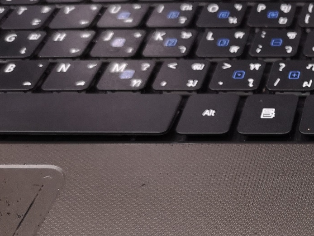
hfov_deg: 24.5
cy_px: 180
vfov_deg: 20.5
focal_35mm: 71
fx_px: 644
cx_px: 389
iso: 200
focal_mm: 3.95
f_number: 1.8
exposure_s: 1/33.3
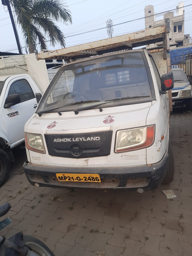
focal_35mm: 25
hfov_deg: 54.9
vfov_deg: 69.4
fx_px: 185
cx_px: 96
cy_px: 128
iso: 20
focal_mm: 4.6
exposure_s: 1/50
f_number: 2
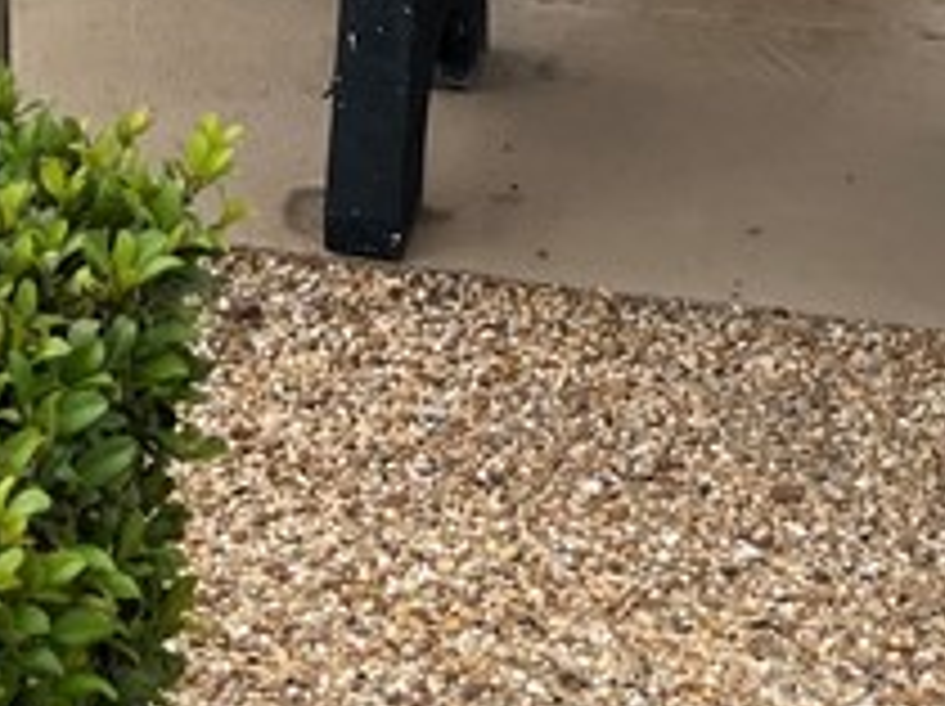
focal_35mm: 127
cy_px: -751
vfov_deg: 10.6
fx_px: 3463
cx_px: 86
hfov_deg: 15.4
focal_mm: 5.1
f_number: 1.6
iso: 50
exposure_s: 1/1086
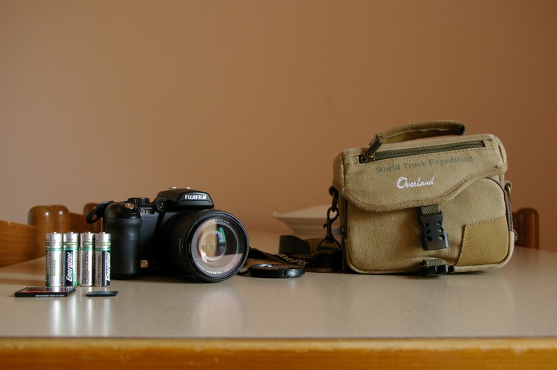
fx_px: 603
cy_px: 185
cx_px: 278
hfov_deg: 49.6
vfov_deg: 34.2
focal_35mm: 39
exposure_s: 1/20
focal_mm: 26
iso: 800
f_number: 5.6
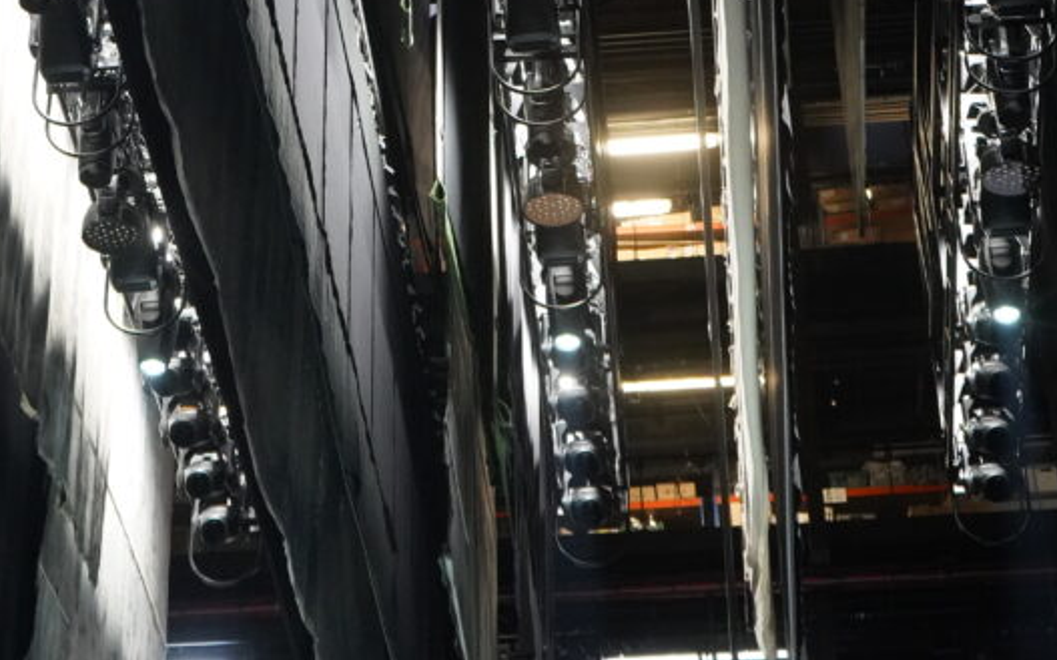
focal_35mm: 101
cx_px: 335
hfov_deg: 20.5
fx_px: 2909
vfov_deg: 12.8
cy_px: -17
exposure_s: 1/160
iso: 8000
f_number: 4.5
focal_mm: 51
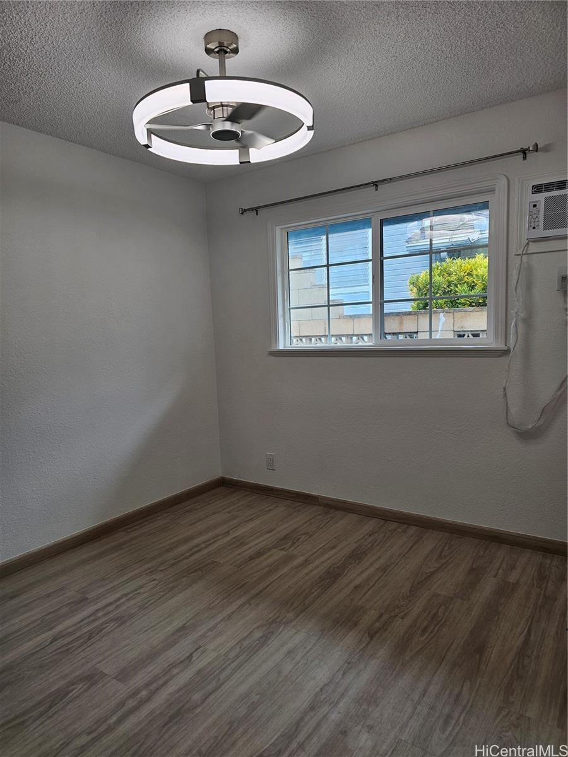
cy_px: 378
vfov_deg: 73.9
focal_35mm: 23
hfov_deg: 58.9
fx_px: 503
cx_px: 284
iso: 25
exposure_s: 1/56.1
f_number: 1.7
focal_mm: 6.3
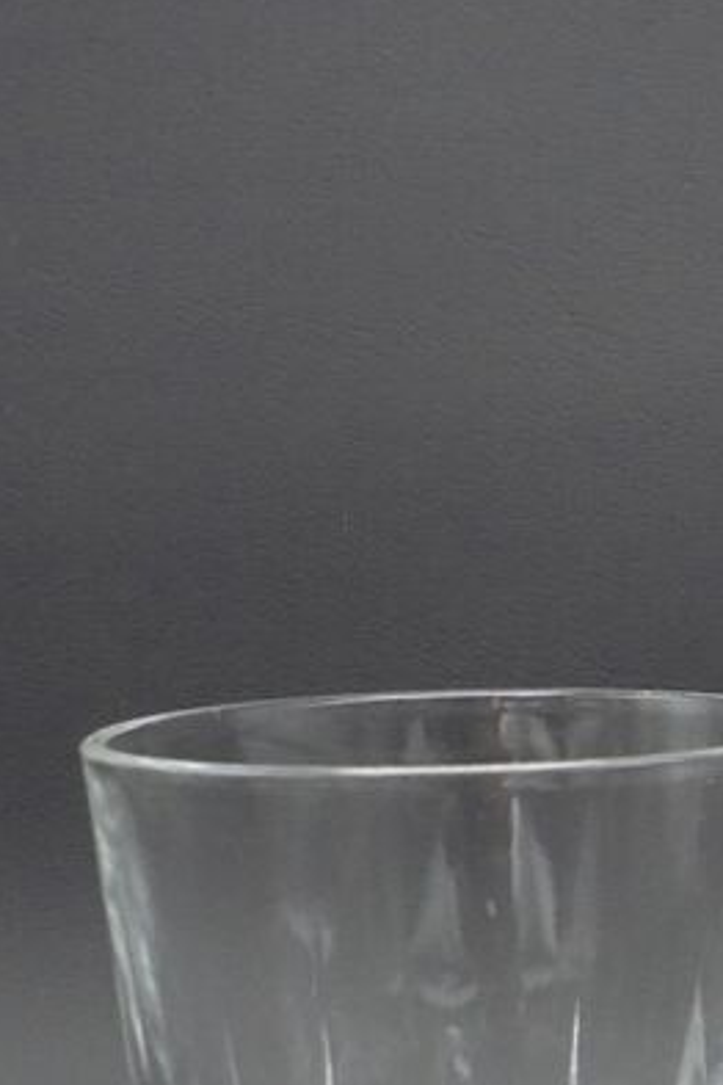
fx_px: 2078
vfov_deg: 27.5
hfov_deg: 18.9
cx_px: 821
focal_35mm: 69
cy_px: 1091
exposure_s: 1/30
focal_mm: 5.3
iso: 320
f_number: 3.7
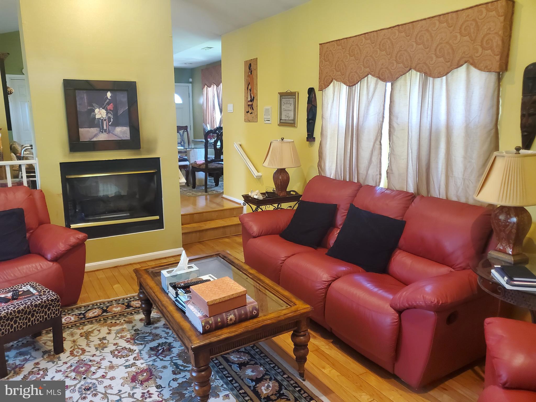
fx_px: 403
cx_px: 268
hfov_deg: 67.3
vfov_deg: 53.1
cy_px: 201
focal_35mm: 26
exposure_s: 1/40
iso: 320
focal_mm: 4.3
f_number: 1.5
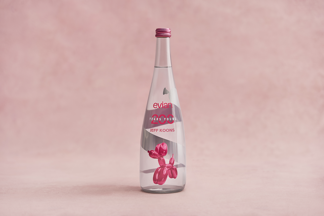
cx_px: 162
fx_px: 630
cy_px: 108
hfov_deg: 28.8
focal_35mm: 70
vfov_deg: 19.5
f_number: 2.8
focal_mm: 70
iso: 100
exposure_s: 1/125
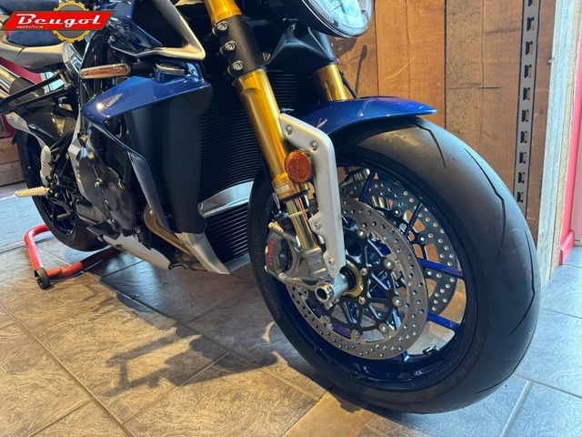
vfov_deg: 56.8
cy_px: 218
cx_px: 291
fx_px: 404
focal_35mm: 24
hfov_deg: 71.6
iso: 800
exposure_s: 1/50
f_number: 1.78
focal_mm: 6.76
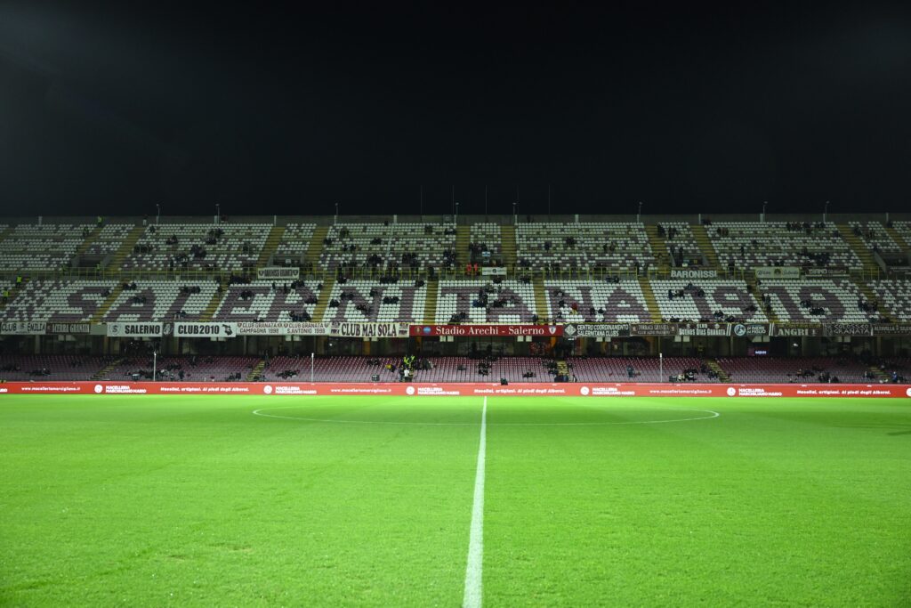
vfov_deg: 40.5
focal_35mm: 32
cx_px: 456
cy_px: 304
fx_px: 822
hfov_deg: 58.0
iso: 2000
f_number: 2.8
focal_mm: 32.5
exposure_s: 1/320
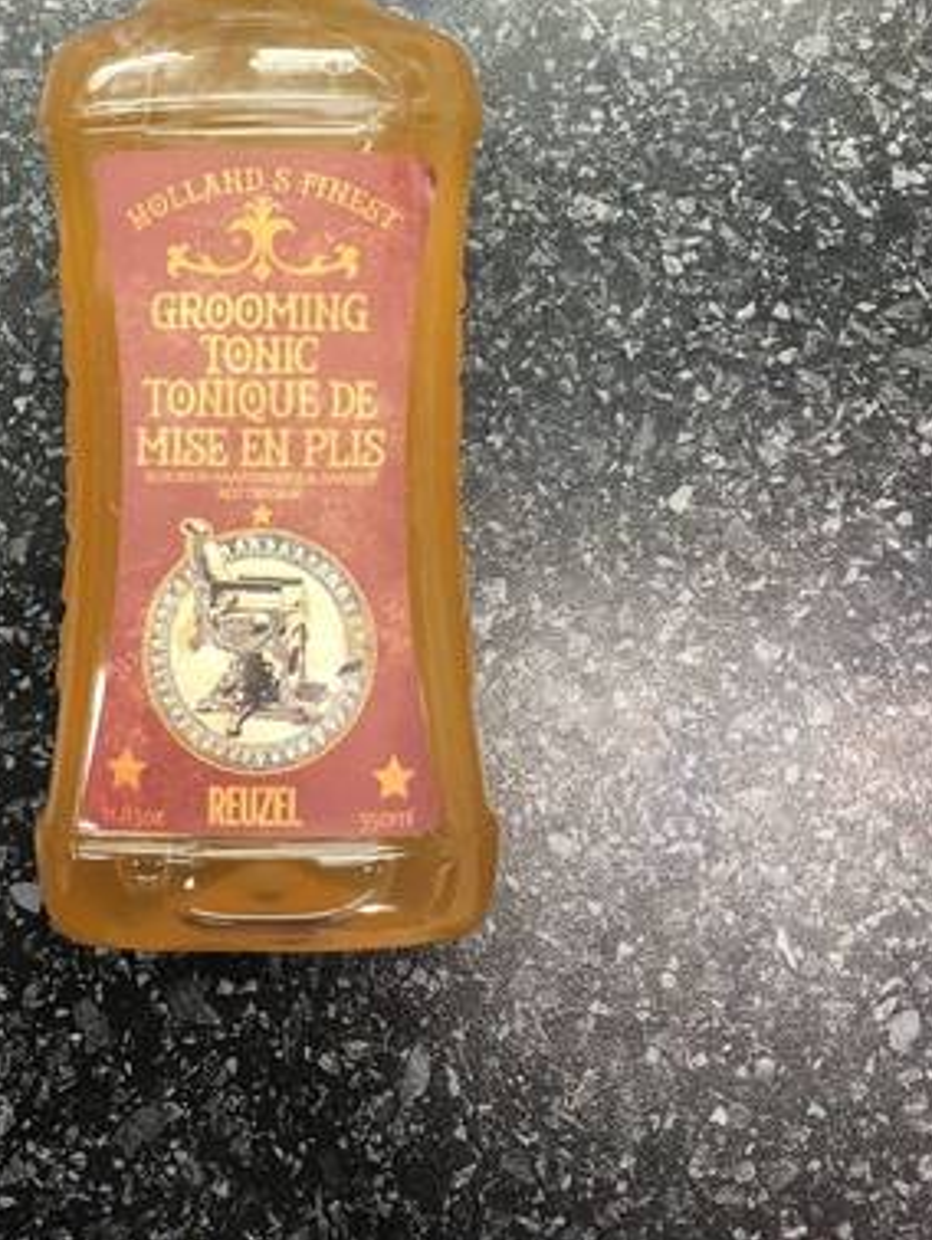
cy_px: 269
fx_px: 1649
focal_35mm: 46
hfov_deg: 31.2
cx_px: 276
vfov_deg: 39.8
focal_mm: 4.15
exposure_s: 1/33
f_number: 2.2
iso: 32
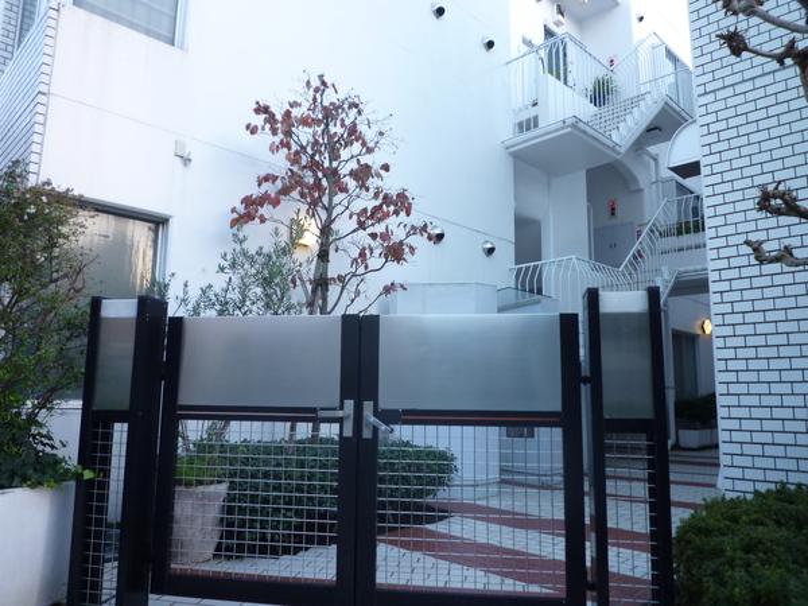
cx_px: 404
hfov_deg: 69.4
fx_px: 584
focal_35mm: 25
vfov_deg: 54.9
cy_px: 303
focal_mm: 4.4
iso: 125
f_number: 2.8
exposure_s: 1/30
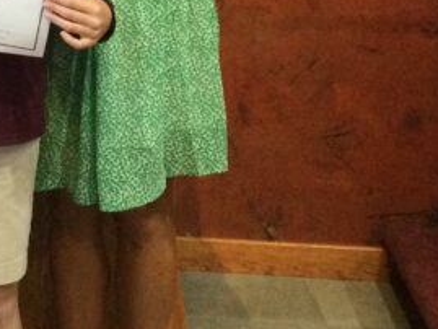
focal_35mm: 118
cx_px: -50
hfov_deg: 16.2
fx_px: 1494
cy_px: -257
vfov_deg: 11.7
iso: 200
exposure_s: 1/24
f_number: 2.4
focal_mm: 3.3
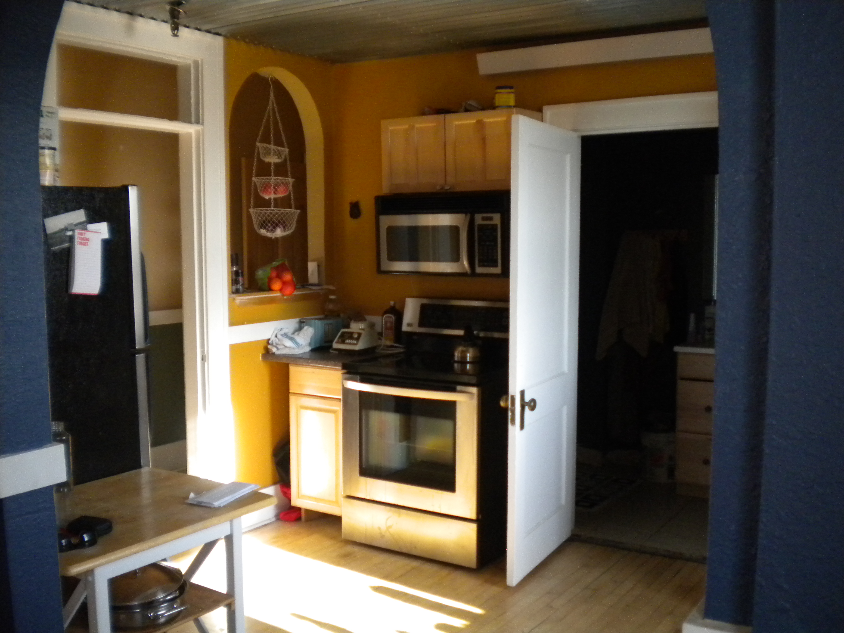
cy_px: 316
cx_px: 422
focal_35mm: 35
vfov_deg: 40.7
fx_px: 853
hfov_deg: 52.6
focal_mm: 6.3
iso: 400
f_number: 3.1
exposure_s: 1/337
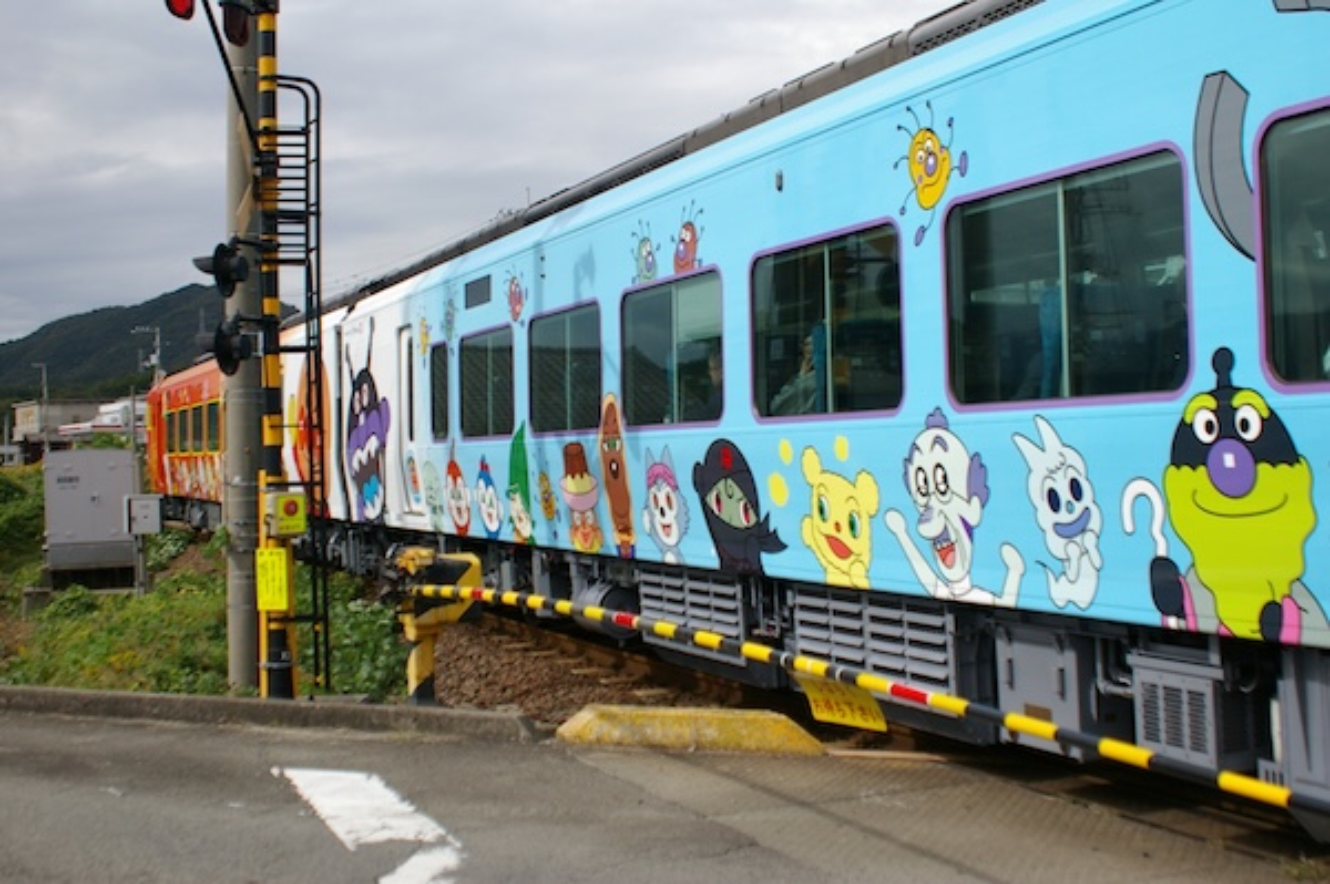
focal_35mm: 42
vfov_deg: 31.8
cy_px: 442
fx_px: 1550
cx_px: 665
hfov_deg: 46.4
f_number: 4
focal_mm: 28
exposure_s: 1/4000
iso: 400
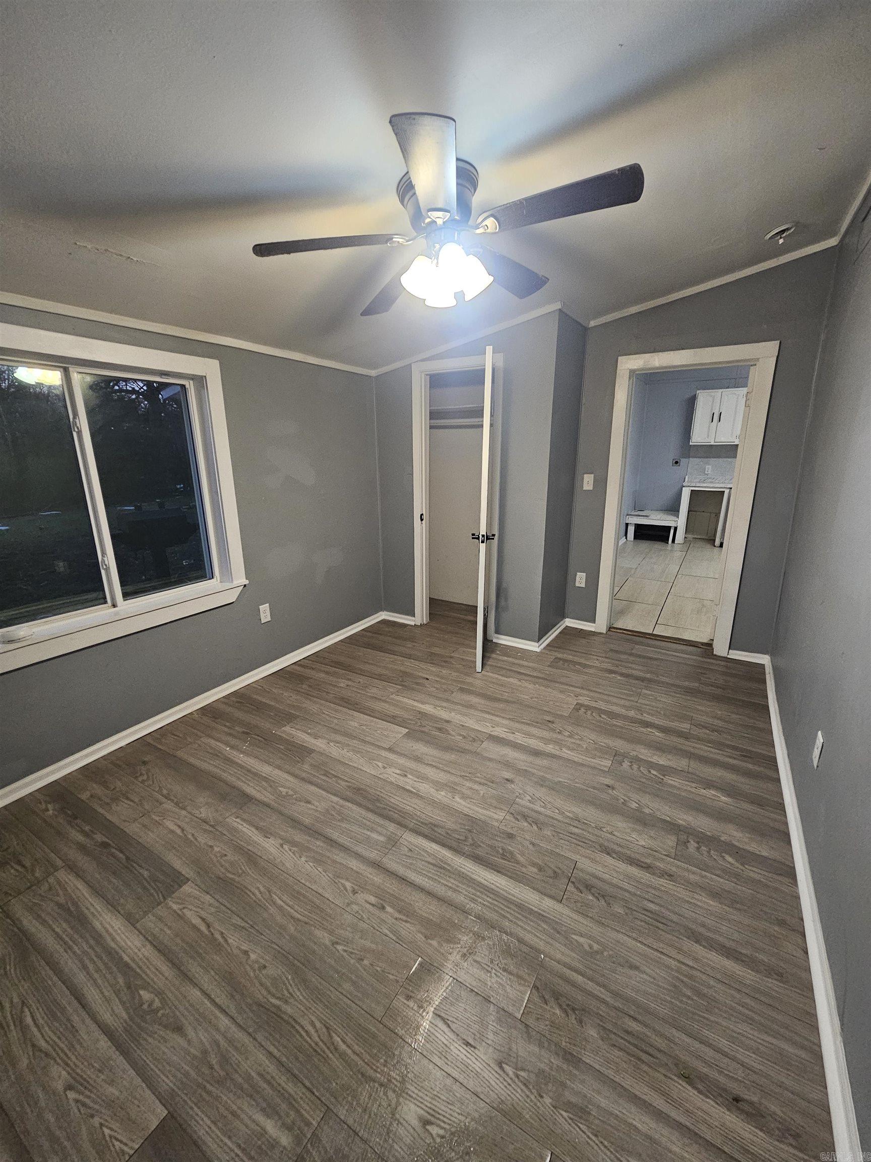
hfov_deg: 89.9
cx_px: 436
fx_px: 436
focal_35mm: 13
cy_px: 581
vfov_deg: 106.2
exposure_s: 1/40
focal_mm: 2.2
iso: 320
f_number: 2.2
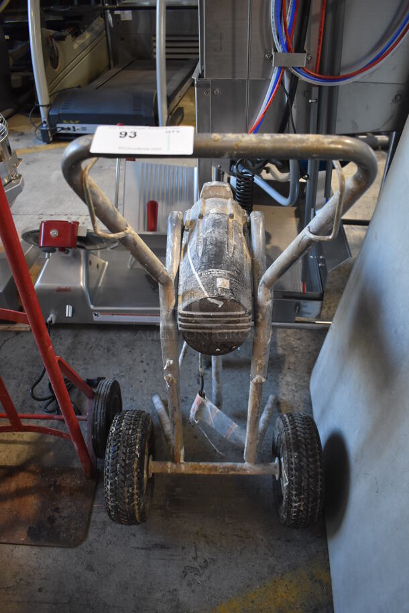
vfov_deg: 67.3
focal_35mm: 27
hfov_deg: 48.0
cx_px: 204
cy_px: 306
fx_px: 459
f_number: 3.5
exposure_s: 1/125
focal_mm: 18
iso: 2000
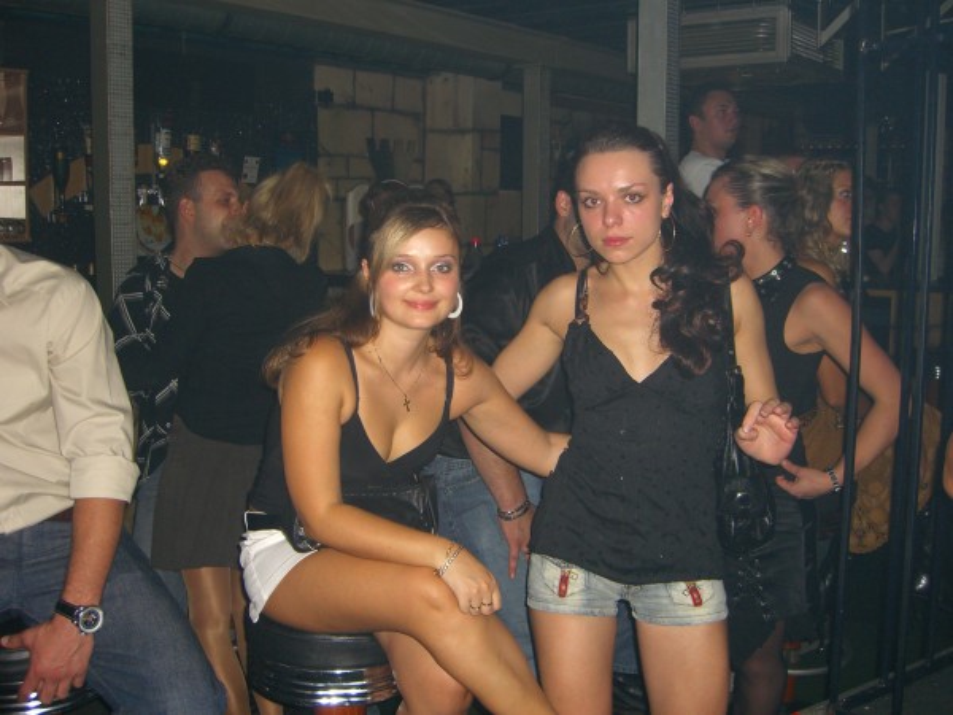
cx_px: 476
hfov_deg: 49.0
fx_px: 1046
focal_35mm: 38
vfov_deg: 37.7
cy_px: 358
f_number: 2.8
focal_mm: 7.9
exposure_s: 1/60
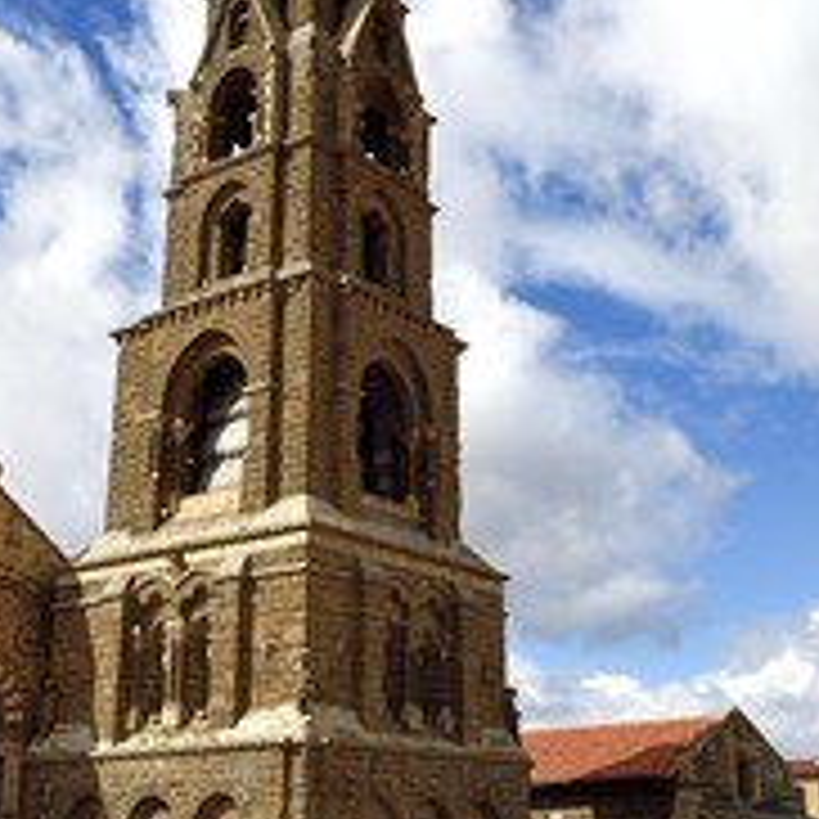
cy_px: 324
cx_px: 405
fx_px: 1258
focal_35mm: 47
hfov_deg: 36.1
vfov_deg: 35.9
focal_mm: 24
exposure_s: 1/250
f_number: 14
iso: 200
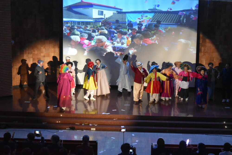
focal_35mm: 78
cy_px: 78
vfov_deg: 17.5
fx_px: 503
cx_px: 116
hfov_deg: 26.0
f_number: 5.6
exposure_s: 1/60
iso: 6400
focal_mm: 52
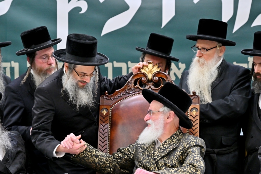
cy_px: 87
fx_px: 1087
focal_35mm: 150
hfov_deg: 13.7
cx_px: 130
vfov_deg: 9.1
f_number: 4
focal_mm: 100
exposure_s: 1/250
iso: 640
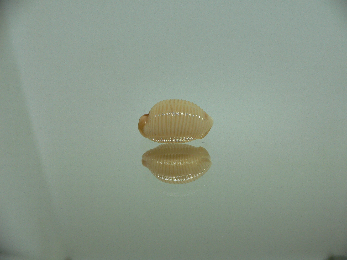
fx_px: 351
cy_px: 130
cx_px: 174
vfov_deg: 40.7
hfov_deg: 52.6
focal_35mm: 35
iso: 100
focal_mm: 4.6
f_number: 2.8
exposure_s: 1/60
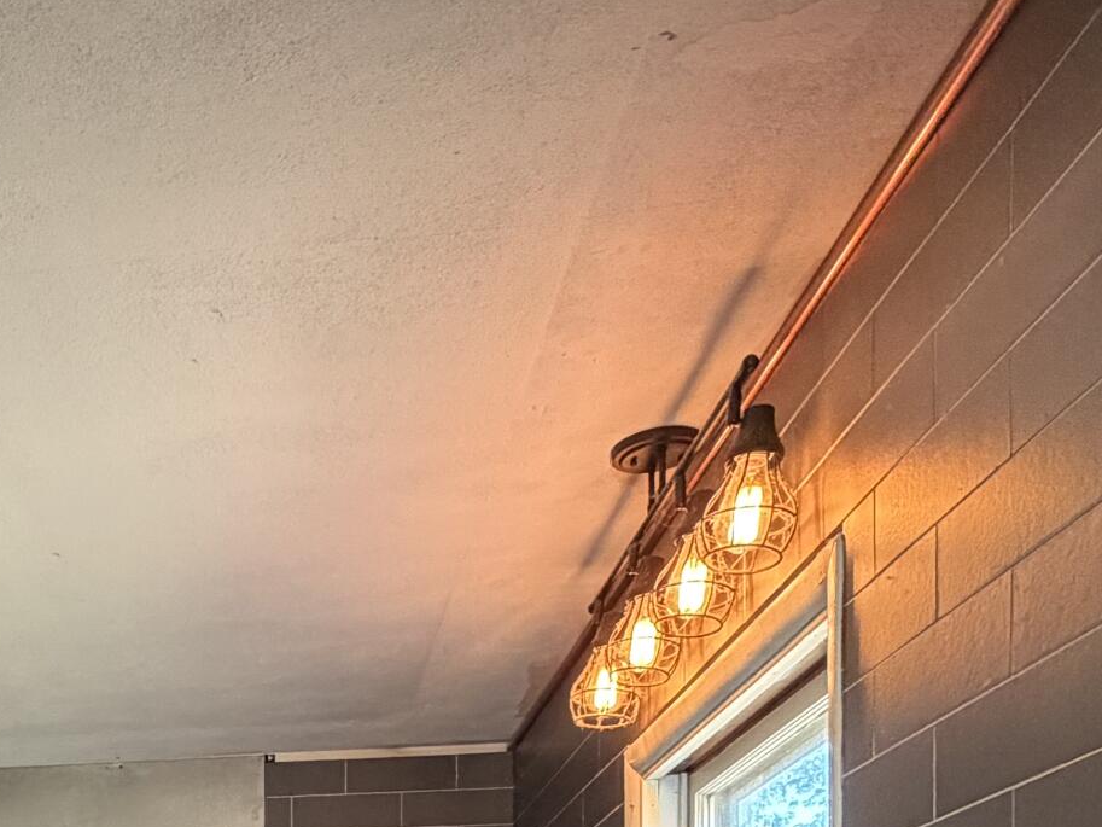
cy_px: 1140
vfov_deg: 25.8
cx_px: 54
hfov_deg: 37.7
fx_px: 1465
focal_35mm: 46
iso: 320
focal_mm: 2.22
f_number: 2.2
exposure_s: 1/60
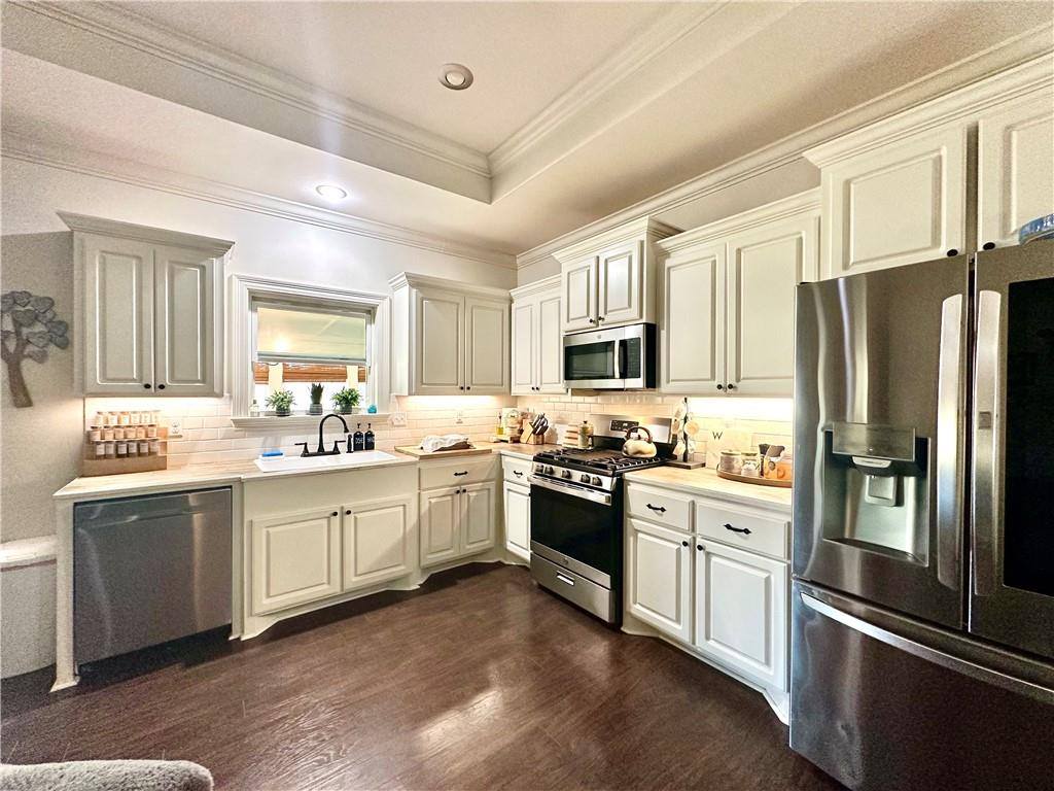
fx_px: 426
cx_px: 527
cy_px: 396
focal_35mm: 14
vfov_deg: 85.7
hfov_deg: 102.1
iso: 250
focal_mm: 2.22
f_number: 2.2
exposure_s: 1/120
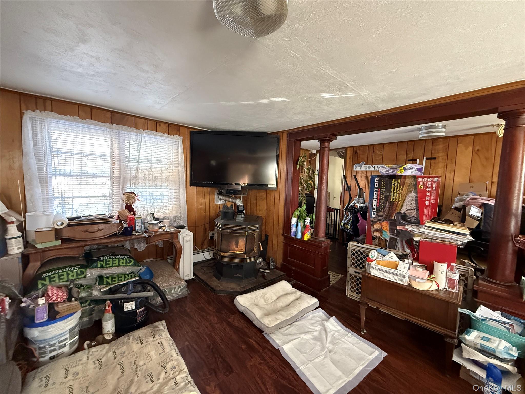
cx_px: 262
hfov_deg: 102.1
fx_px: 212
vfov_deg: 85.7
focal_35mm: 14
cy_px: 197
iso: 800
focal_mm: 2.22
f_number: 2.2
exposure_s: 1/60
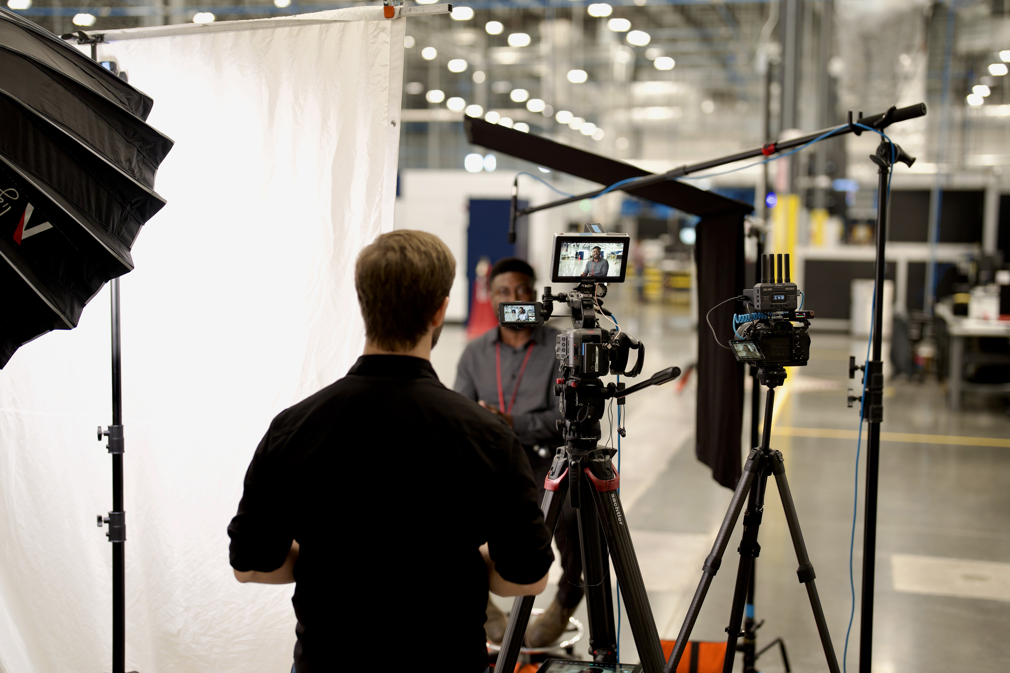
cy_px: 336
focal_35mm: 50
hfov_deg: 39.6
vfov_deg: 27.0
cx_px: 505
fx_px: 1403
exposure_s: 1/160
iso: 200
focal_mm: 50
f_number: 1.6
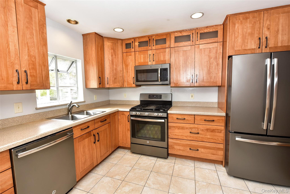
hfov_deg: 96.7
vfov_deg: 73.8
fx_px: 129
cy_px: 97
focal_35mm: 16
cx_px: 145
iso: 250
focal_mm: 16
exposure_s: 1/60
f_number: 4
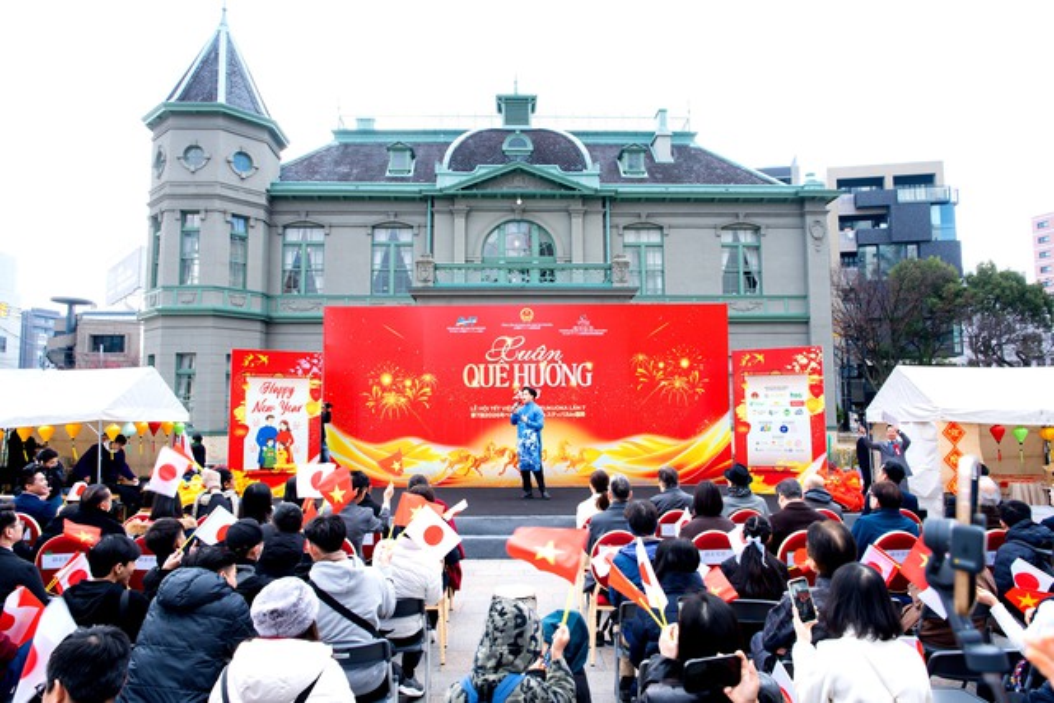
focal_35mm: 24
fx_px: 703
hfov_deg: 73.7
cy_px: 352
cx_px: 527
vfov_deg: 53.2
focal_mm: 24
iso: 400
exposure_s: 1/160
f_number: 6.3
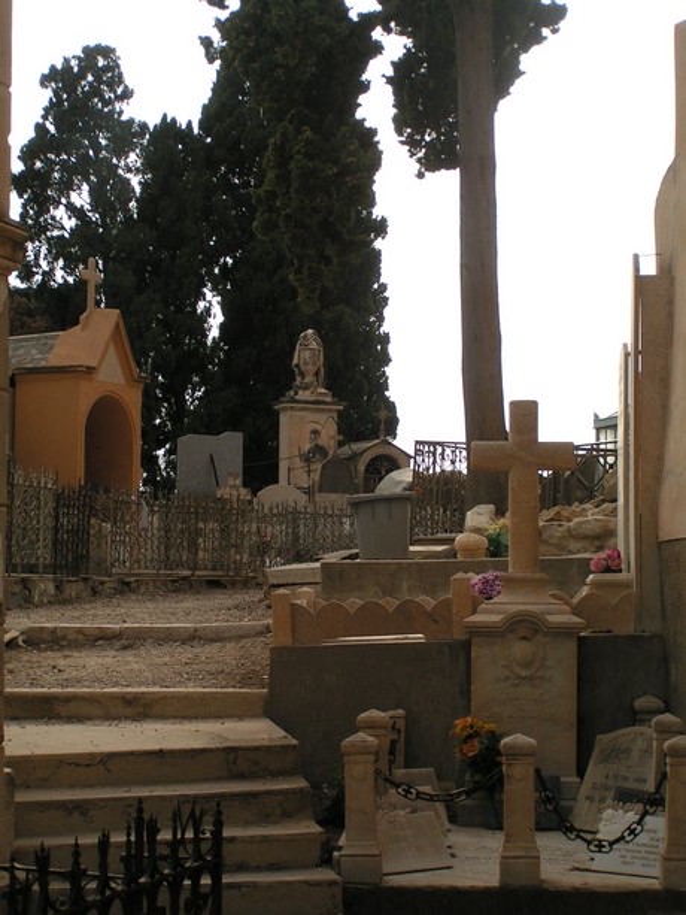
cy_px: 458
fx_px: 1981
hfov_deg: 19.6
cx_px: 343
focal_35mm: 75
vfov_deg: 26.0
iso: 50
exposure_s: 1/500
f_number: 5
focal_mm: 11.5
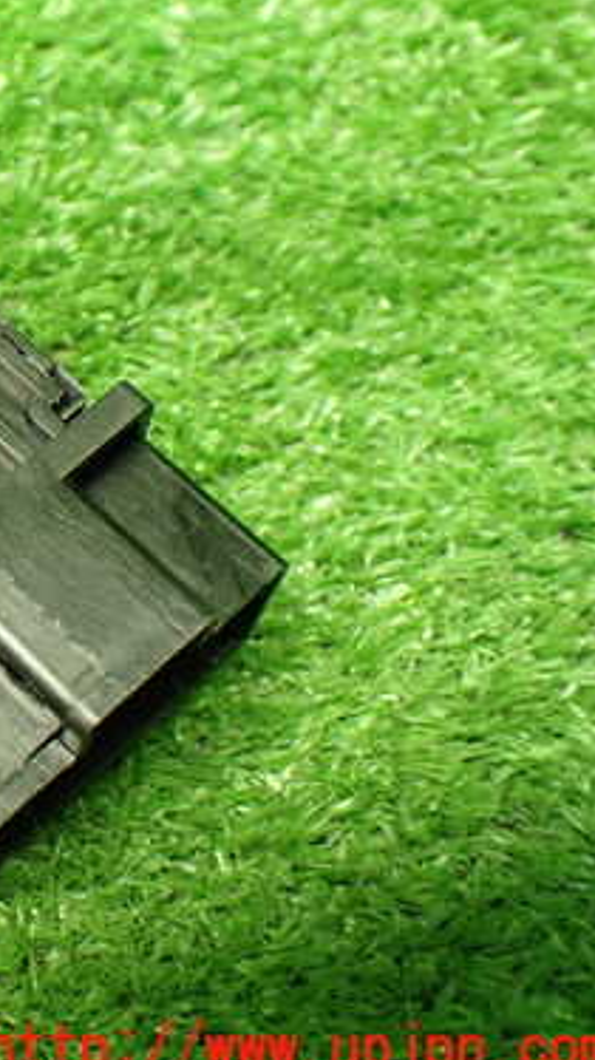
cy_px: 448
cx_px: -224
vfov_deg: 37.1
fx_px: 1573
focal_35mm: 56
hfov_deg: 19.4
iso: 800
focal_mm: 5.79
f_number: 2.4
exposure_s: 1/40
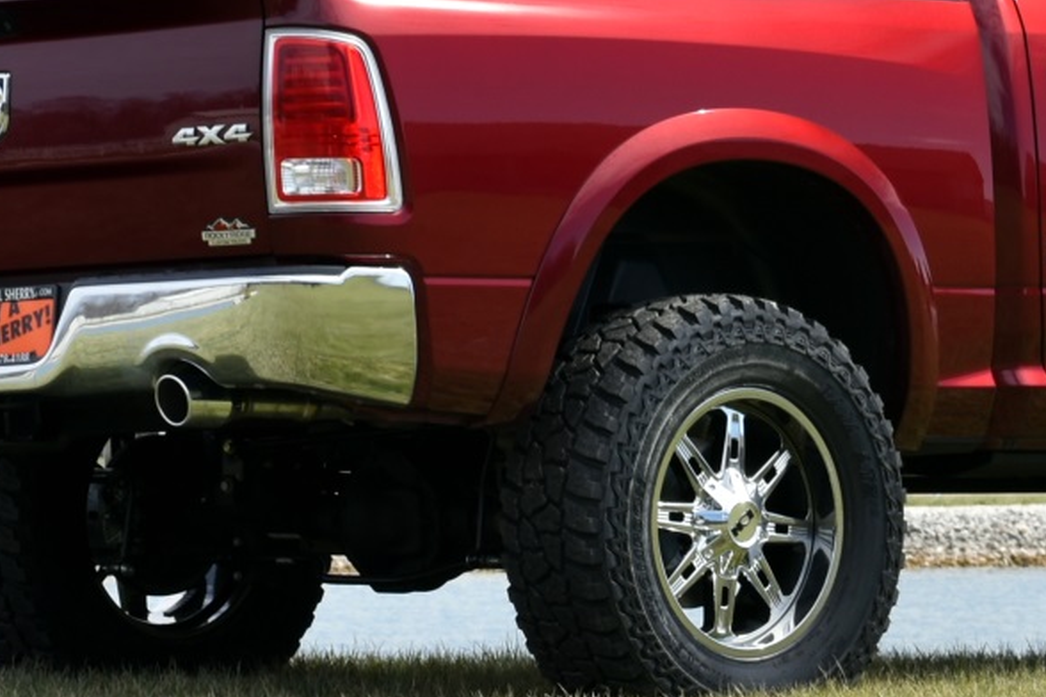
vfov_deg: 4.9
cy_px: 289
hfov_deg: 7.3
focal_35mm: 281
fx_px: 8155
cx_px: 929
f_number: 6.3
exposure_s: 1/100
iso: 100
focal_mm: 55
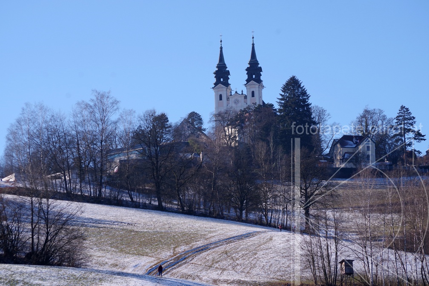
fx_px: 2050
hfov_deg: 11.9
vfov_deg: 8.0
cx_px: 214
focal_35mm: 172
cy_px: 143
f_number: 8
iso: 200
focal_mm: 115
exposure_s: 1/400
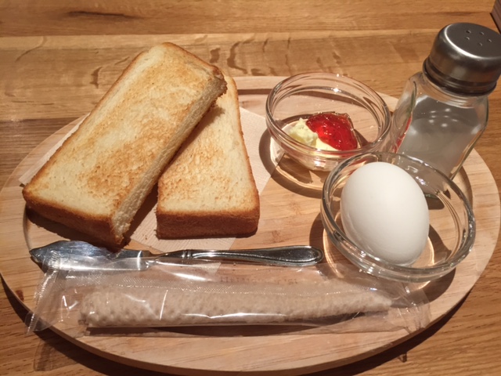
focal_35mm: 29
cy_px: 188
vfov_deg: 48.2
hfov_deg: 61.7
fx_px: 420
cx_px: 250
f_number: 2.2
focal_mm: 4.15
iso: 100
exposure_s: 1/33
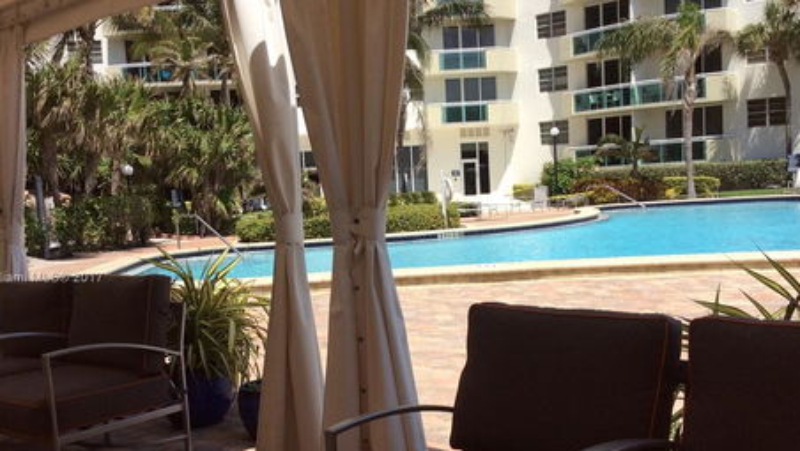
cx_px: 407
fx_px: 934
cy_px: 279
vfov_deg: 27.1
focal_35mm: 44
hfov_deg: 46.4
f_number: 2.4
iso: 32
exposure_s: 1/1590
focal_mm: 3.3
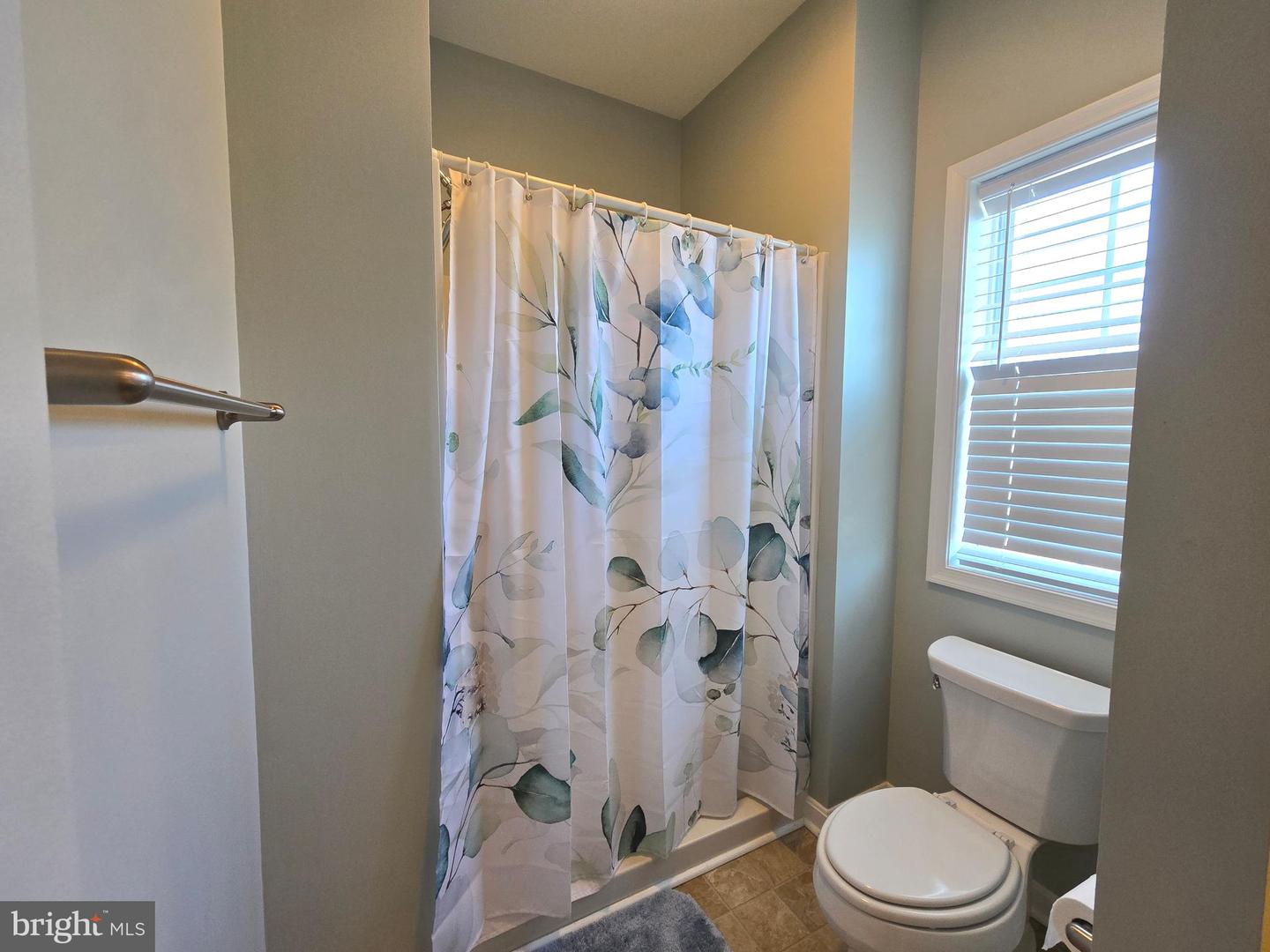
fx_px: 477
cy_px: 476
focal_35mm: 13
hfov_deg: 106.2
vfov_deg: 89.9
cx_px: 635
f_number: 2.2
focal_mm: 2.2
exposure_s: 1/60
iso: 125
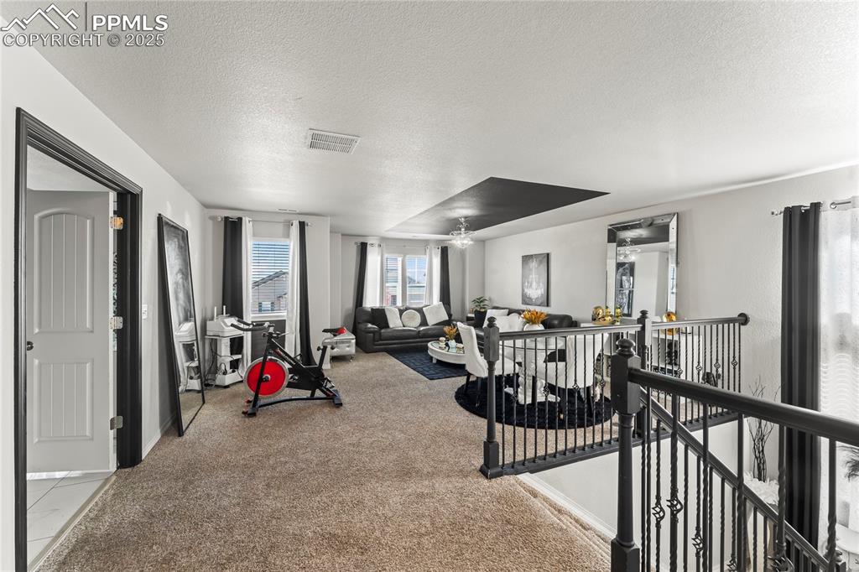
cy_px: 286
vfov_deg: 78.8
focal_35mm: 15
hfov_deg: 101.9
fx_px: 348
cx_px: 430
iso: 500
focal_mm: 14.6
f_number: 10
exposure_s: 1
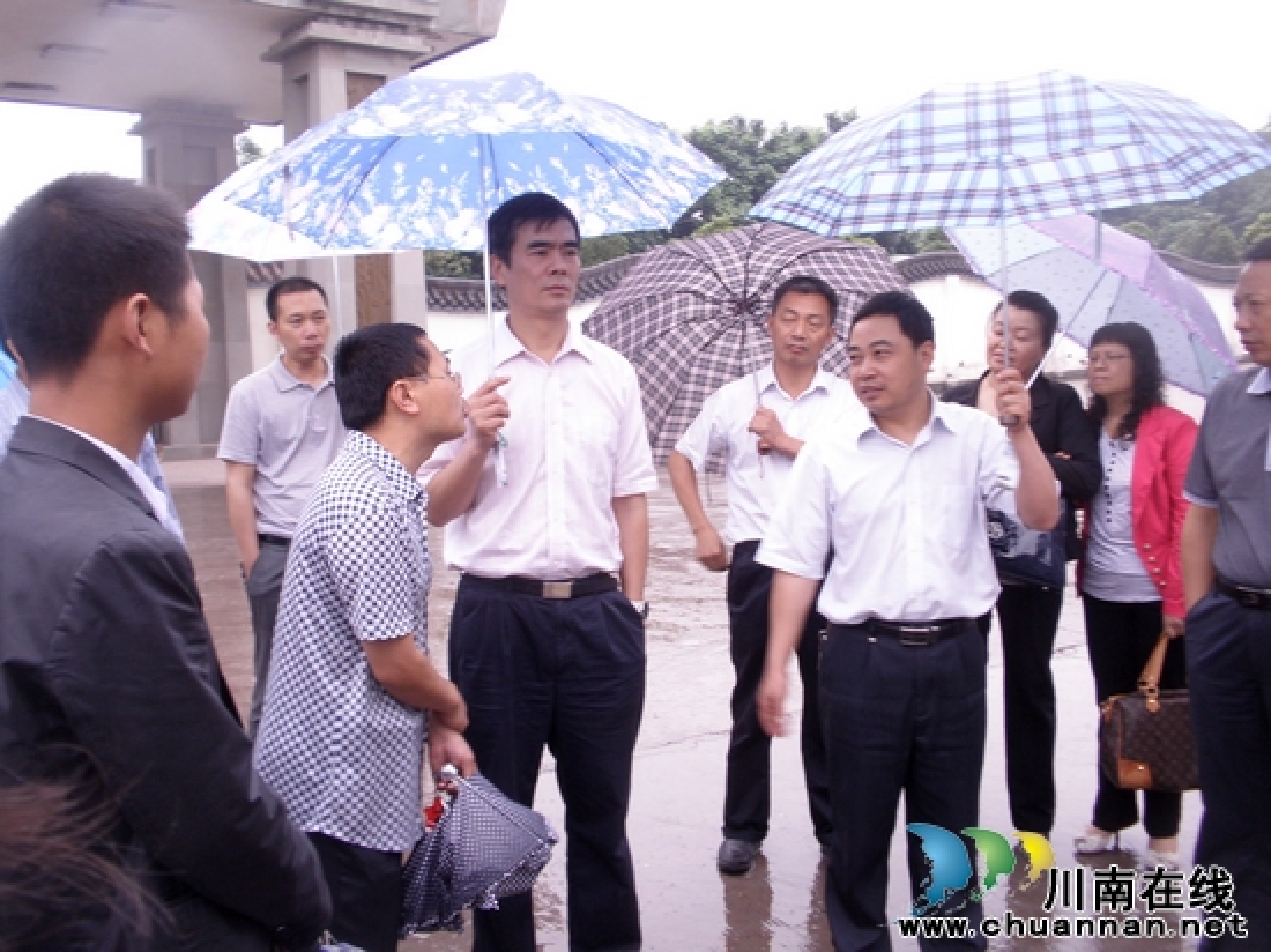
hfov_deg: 50.2
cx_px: 636
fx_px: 1358
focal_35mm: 37
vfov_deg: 38.6
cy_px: 476
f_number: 3.5
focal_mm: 6.6
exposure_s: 1/30
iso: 64
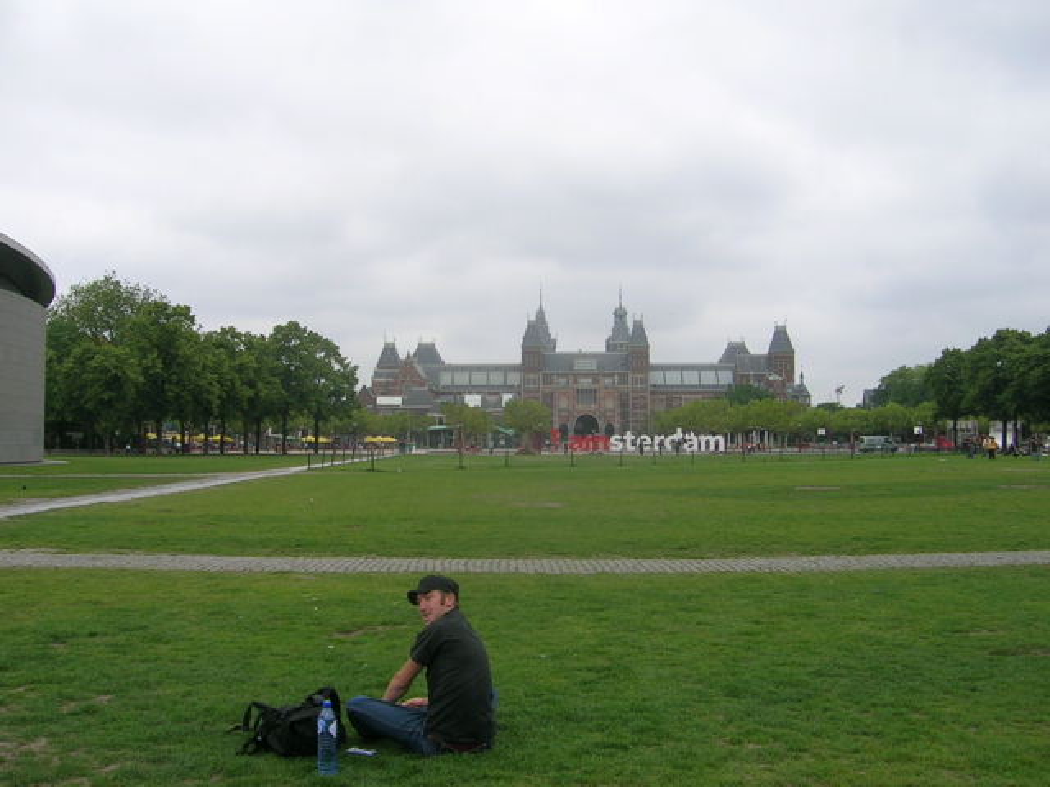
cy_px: 394
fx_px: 1062
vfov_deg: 40.7
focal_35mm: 35
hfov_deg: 52.6
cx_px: 525
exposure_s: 1/314
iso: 50
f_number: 4.8
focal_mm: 5.4
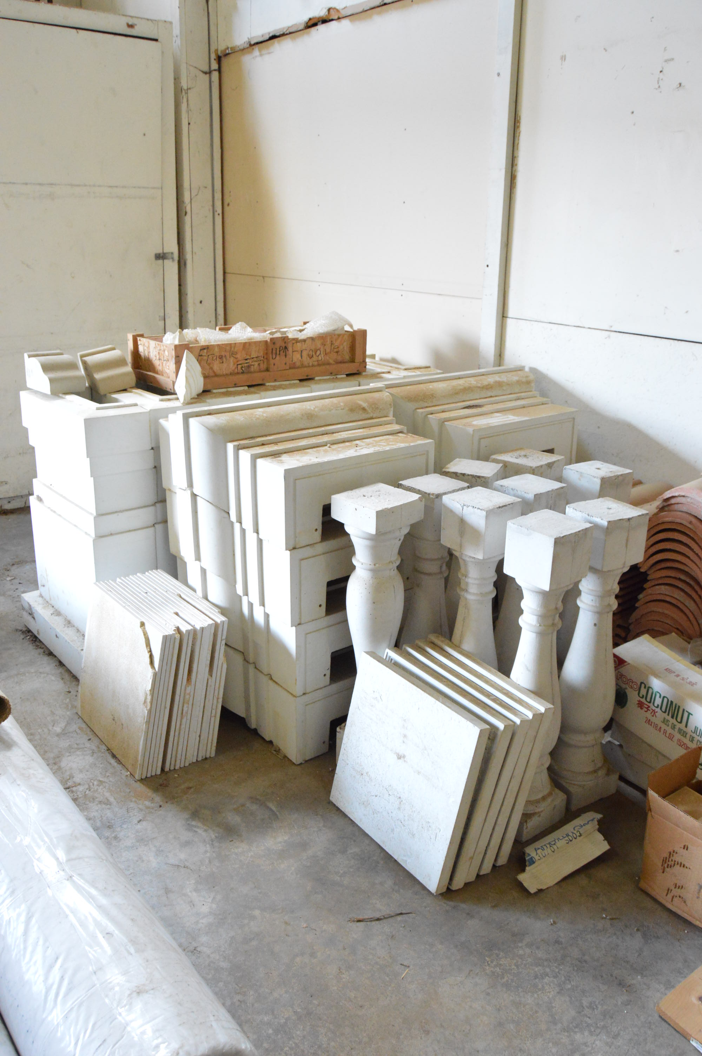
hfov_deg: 47.8
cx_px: 351
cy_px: 528
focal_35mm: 27
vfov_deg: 67.4
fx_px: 791
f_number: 5
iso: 3200
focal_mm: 18
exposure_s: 1/100
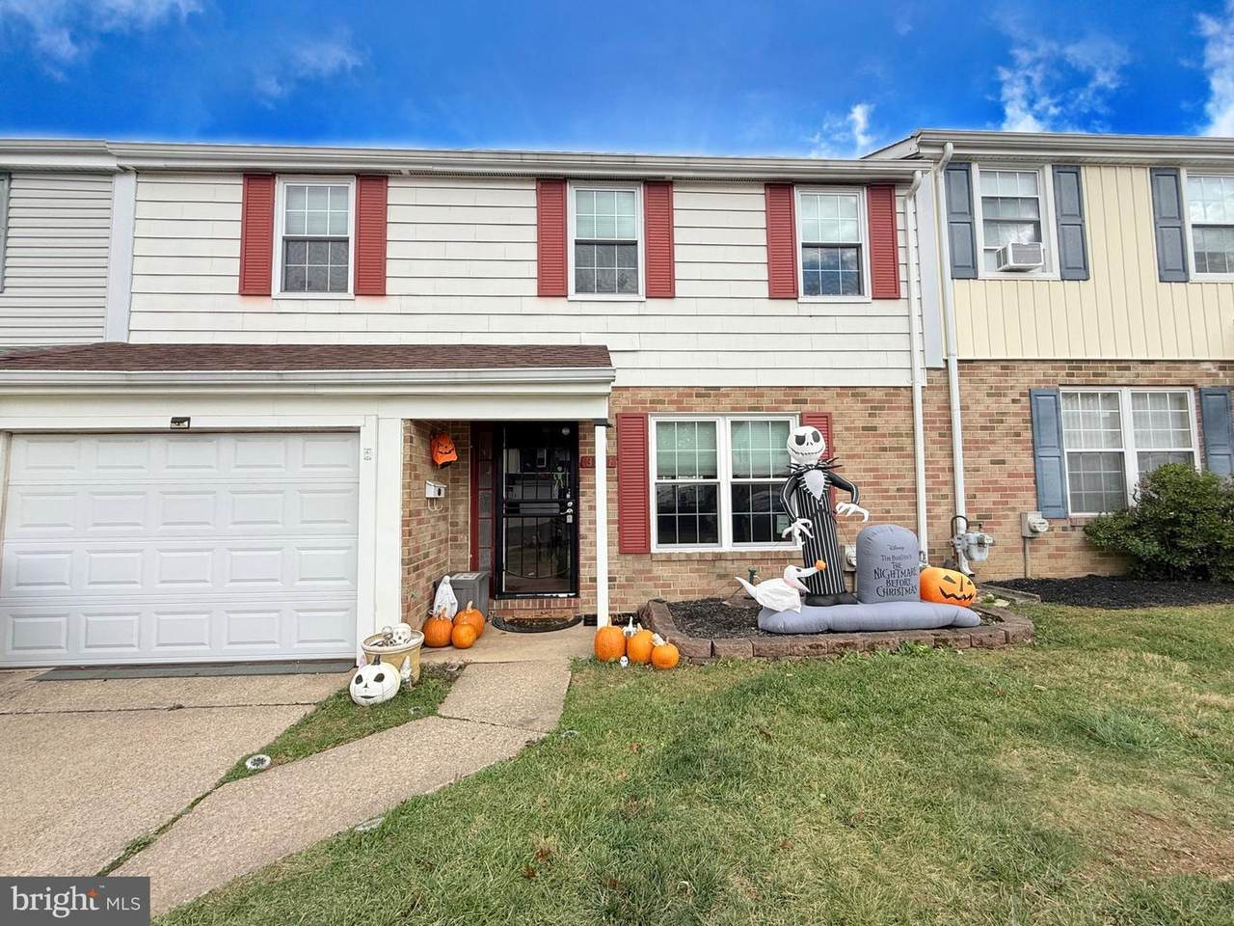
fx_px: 499
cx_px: 617
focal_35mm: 14
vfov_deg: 85.7
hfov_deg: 102.1
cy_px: 463
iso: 50
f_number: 2.2
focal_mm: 2.22
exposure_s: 1/651
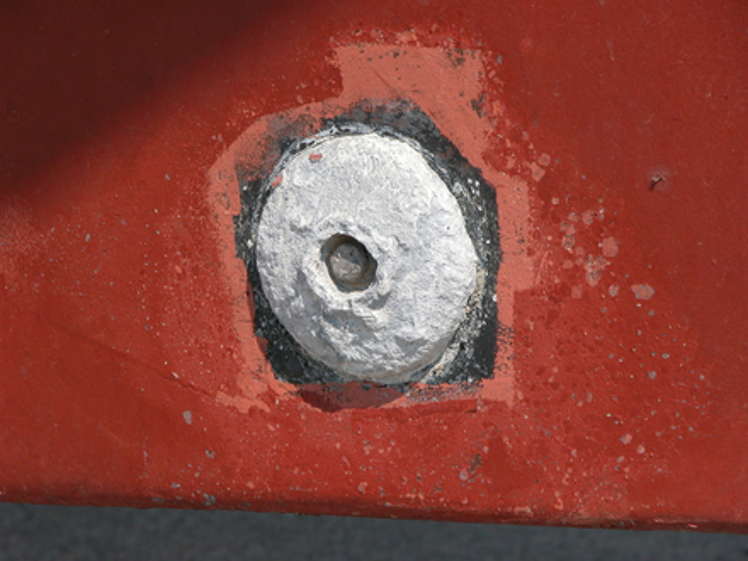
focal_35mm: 203
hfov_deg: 9.7
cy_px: 280
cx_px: 374
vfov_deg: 7.3
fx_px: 4387
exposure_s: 1/488
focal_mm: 52.4
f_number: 6.4
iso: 100
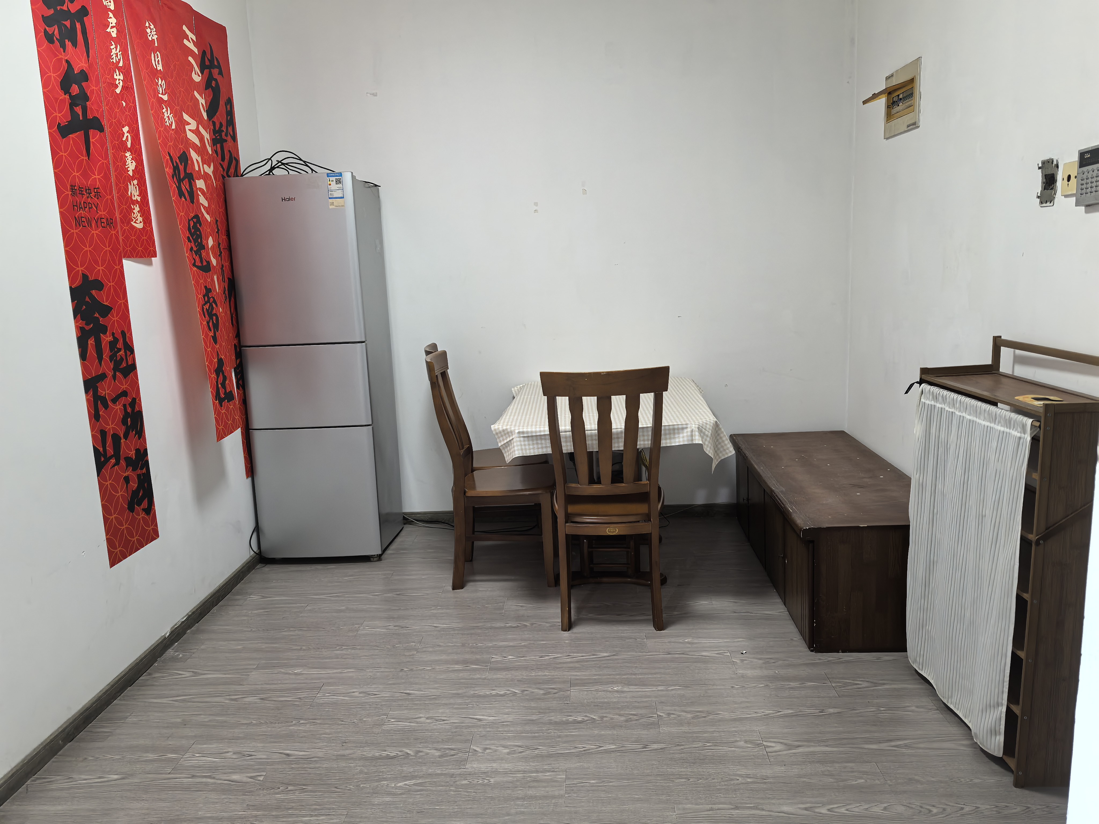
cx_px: 550
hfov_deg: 65.3
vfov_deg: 51.4
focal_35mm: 27
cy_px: 412
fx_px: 857
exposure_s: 1/60
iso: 250
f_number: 1.4
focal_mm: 6.98
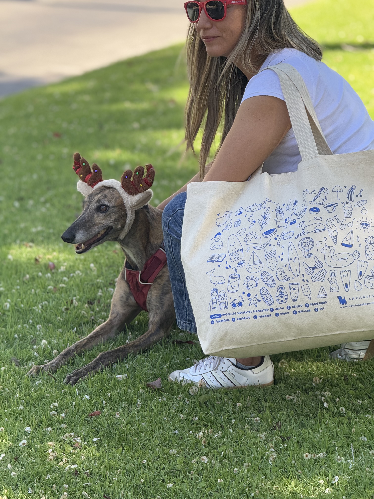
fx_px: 1729
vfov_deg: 16.4
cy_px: 250
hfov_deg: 12.3
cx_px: 187
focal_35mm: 120
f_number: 2.8
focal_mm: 15.66
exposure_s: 1/120
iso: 50
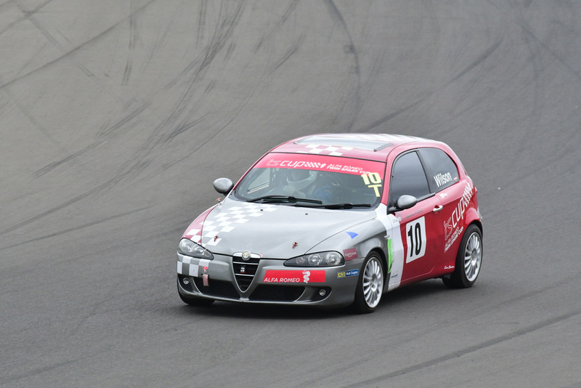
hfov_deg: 2.7
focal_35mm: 750
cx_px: 290
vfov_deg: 1.8
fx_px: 12108
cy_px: 194
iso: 1250
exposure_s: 1/640
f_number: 11
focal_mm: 500
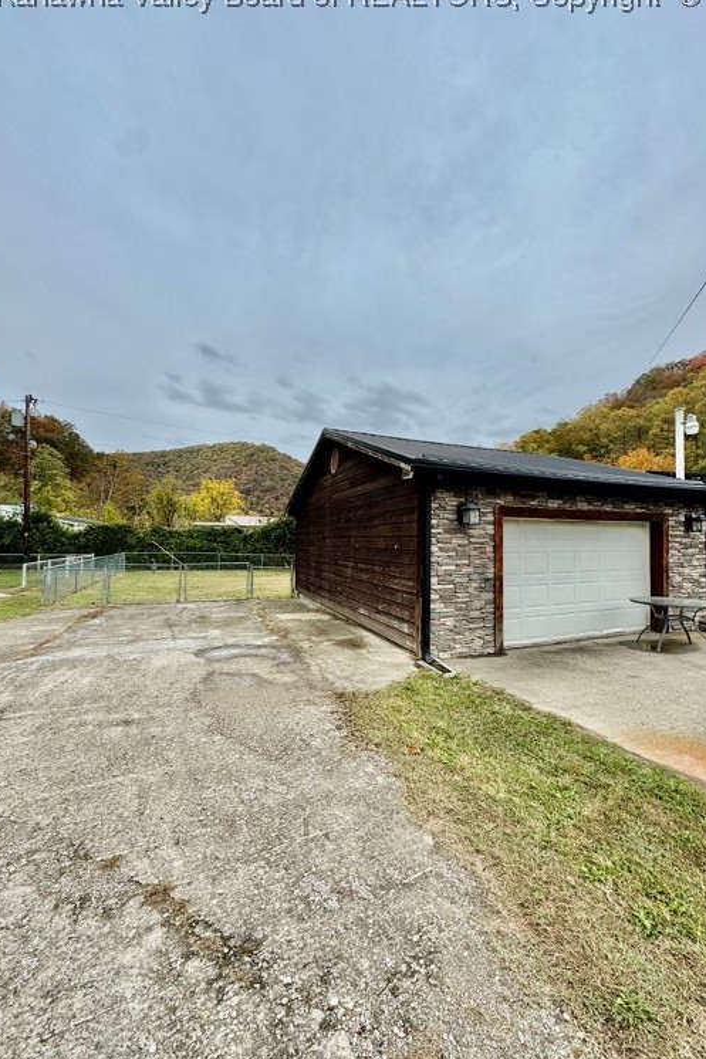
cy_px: 520
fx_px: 441
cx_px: 369
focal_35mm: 15
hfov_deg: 77.3
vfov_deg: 100.4
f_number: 2.2
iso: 50
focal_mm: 2.22
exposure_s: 1/1323
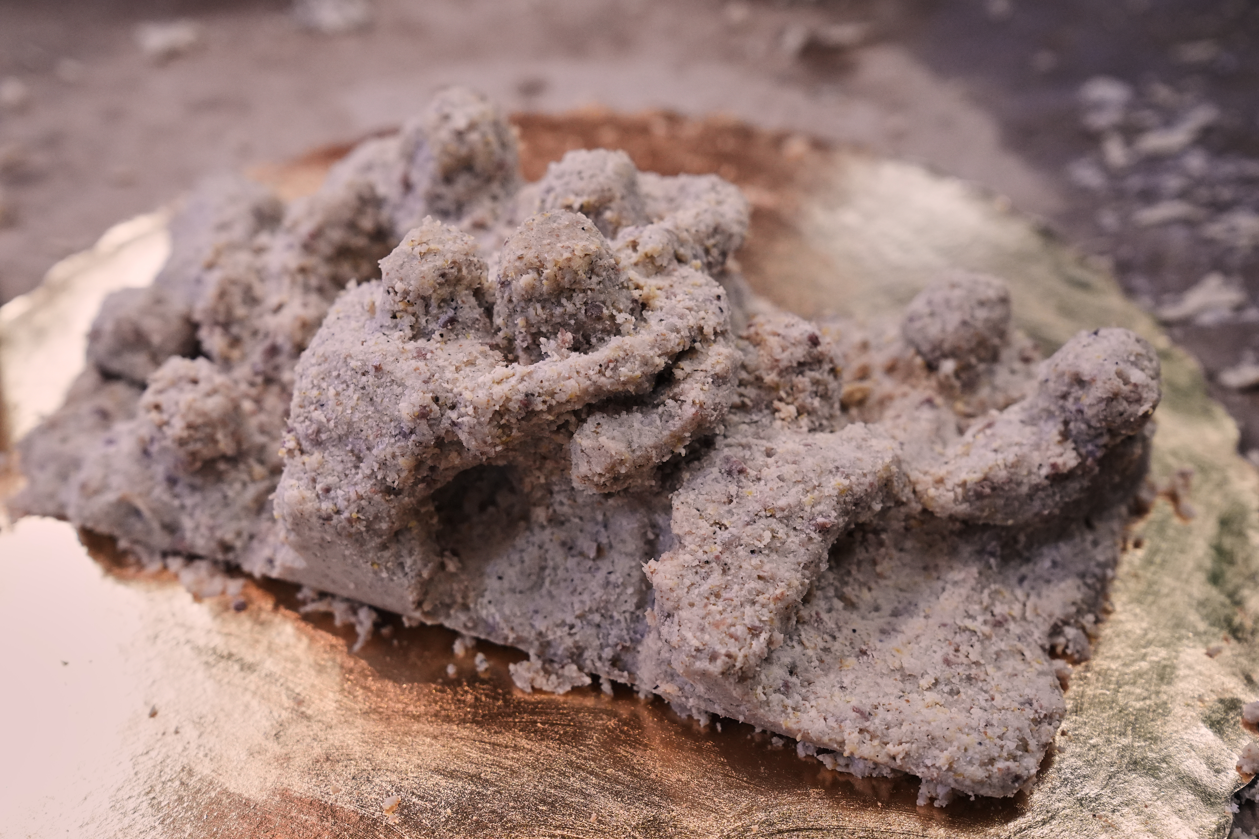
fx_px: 1958
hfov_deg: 35.6
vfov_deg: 24.2
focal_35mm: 56
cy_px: 420
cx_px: 630
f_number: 4.5
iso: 2500
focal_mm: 56
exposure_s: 1/250
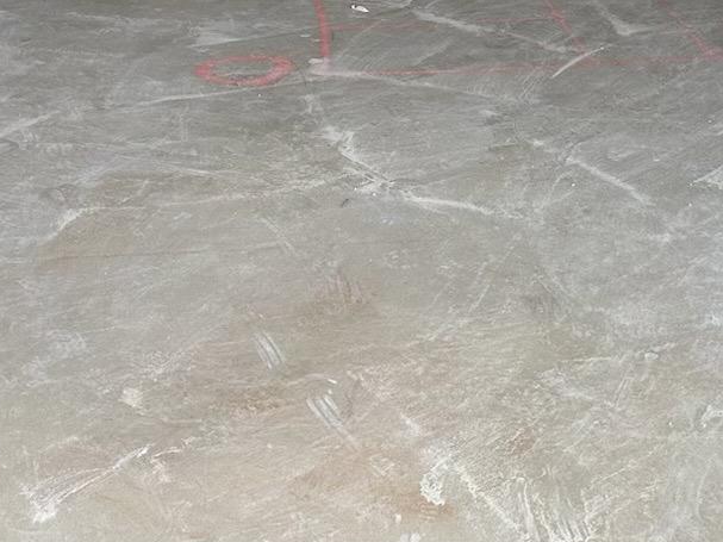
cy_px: -306
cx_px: 343
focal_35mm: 81
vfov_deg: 16.4
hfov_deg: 24.1
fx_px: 1691
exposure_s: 1/352
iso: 80
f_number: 1.78
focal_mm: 6.86
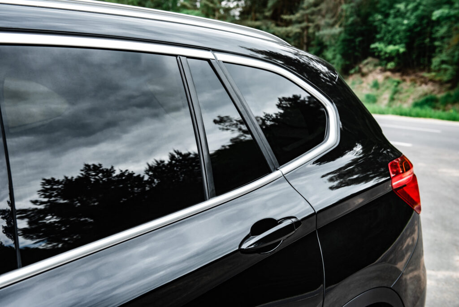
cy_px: 154
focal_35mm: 52
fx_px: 663
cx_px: 230
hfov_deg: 38.2
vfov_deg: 26.0
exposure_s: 1/320
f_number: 6.3
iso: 400
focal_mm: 52
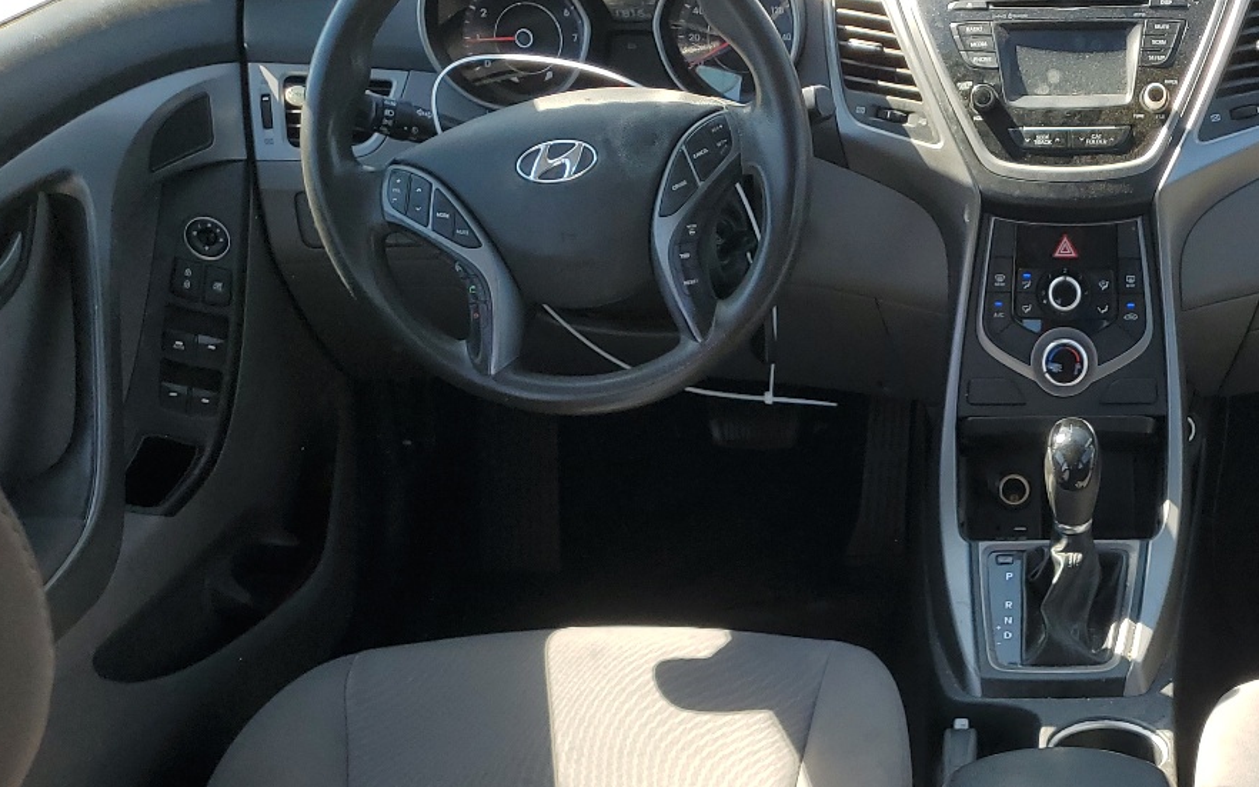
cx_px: 1031
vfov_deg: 25.0
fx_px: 1715
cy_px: 717
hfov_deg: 38.6
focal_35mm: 50
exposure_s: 1/435
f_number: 1.5
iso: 50
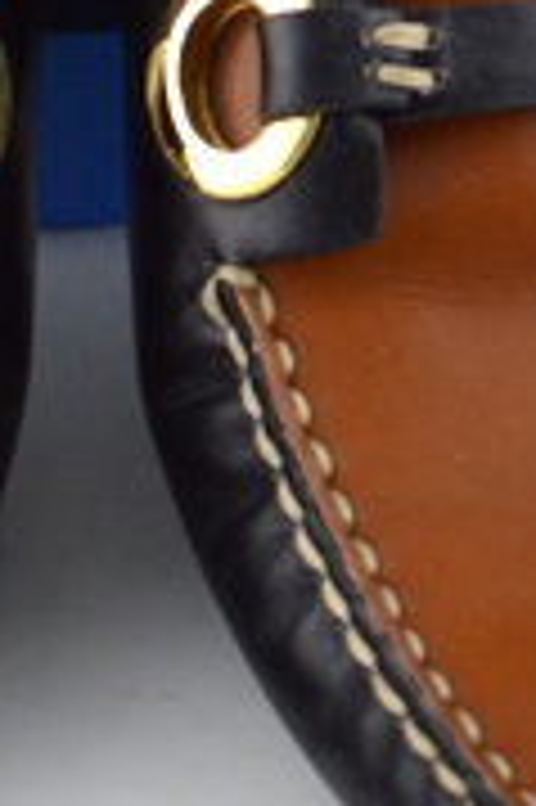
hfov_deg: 5.1
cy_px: -23
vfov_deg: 7.6
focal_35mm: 270
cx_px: 63
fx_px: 6041
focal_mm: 46
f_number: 5.3
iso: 400
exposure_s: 1/80
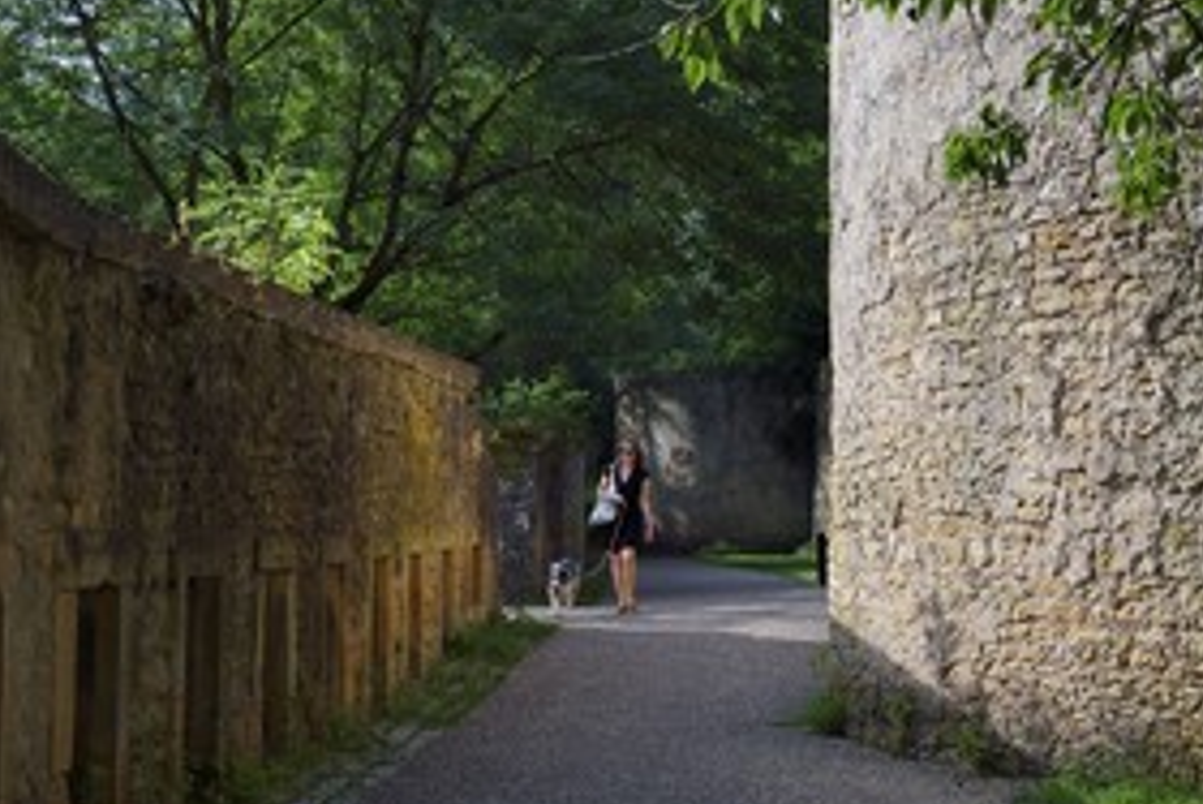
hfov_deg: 26.9
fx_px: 2507
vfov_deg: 18.2
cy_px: 439
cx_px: 748
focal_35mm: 75
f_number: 9
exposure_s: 1/200
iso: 200
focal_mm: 50
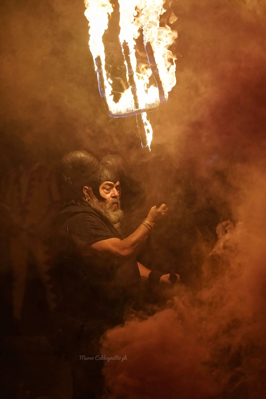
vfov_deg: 12.8
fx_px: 1779
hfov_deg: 8.6
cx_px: 133
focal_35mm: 160
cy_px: 200
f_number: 3.2
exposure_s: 1/320
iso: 1600
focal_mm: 107
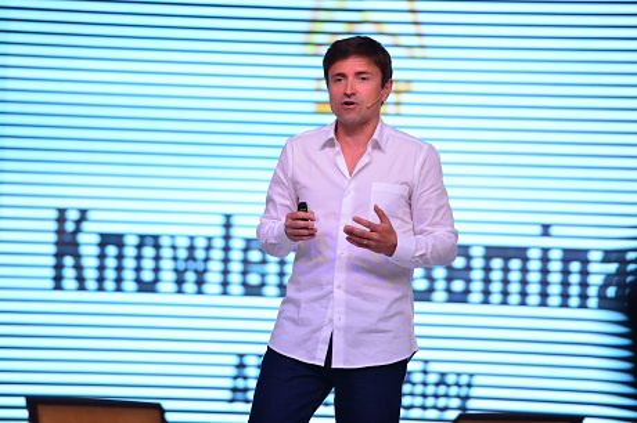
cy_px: 212
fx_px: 3536
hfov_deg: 10.3
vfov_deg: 6.9
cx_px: 318
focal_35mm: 200
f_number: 2.8
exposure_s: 1/400
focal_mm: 200
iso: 1000
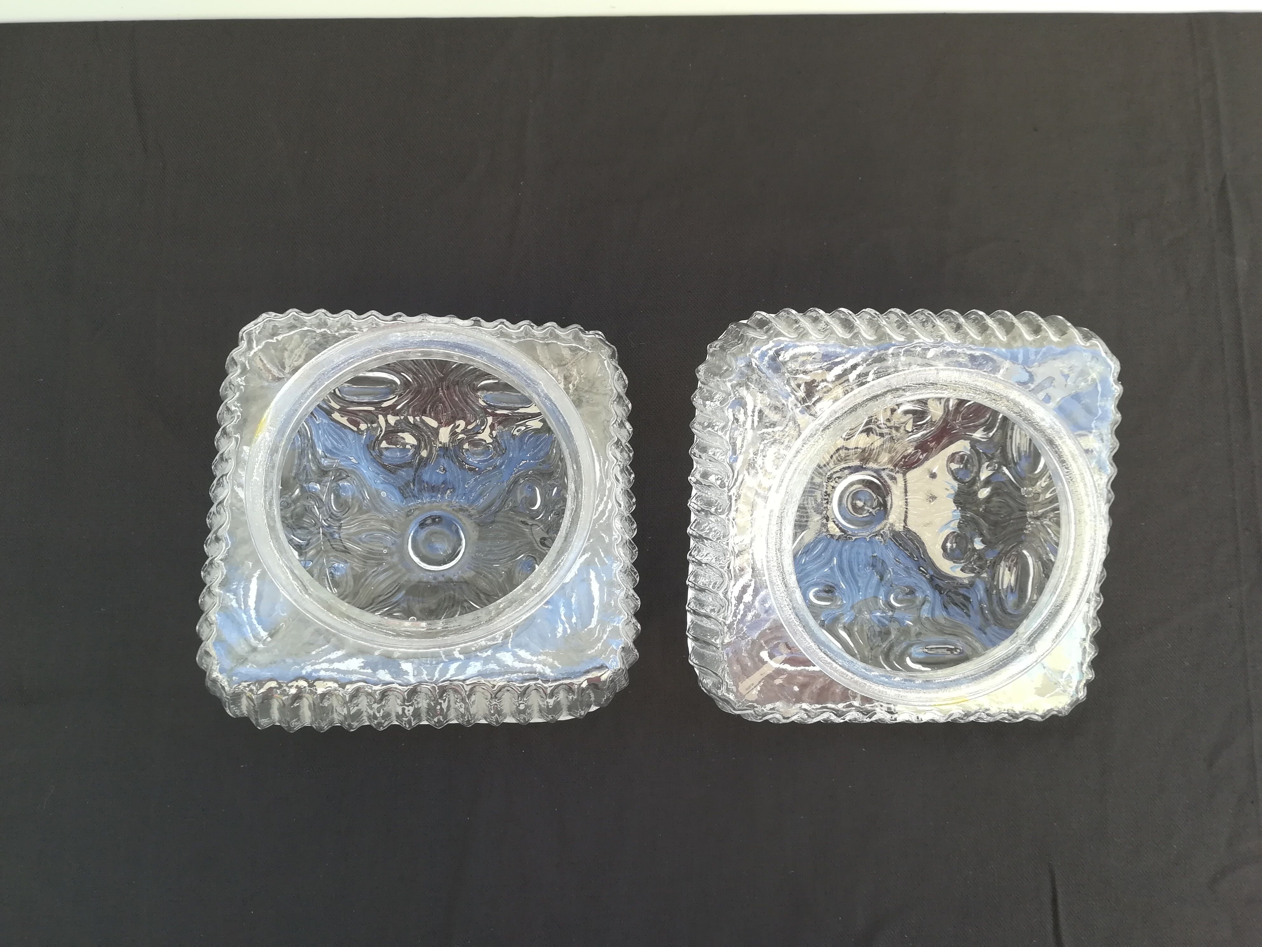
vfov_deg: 53.1
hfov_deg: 67.3
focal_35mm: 26
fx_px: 948
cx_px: 631
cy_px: 474
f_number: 2.2
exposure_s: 1/100
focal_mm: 3.83
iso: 80
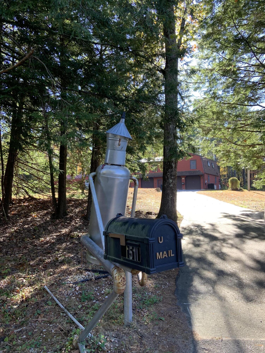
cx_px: 132
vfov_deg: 67.3
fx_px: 265
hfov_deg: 53.1
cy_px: 176
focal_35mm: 26
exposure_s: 1/123
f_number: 1.8
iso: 25
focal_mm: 4.25
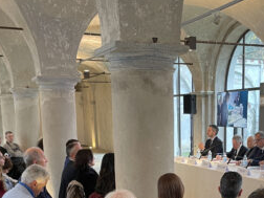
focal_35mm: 62
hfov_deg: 30.5
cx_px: 207
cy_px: 198
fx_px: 473
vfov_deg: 22.7
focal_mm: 4.2
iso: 320
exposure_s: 1/55
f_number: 1.6
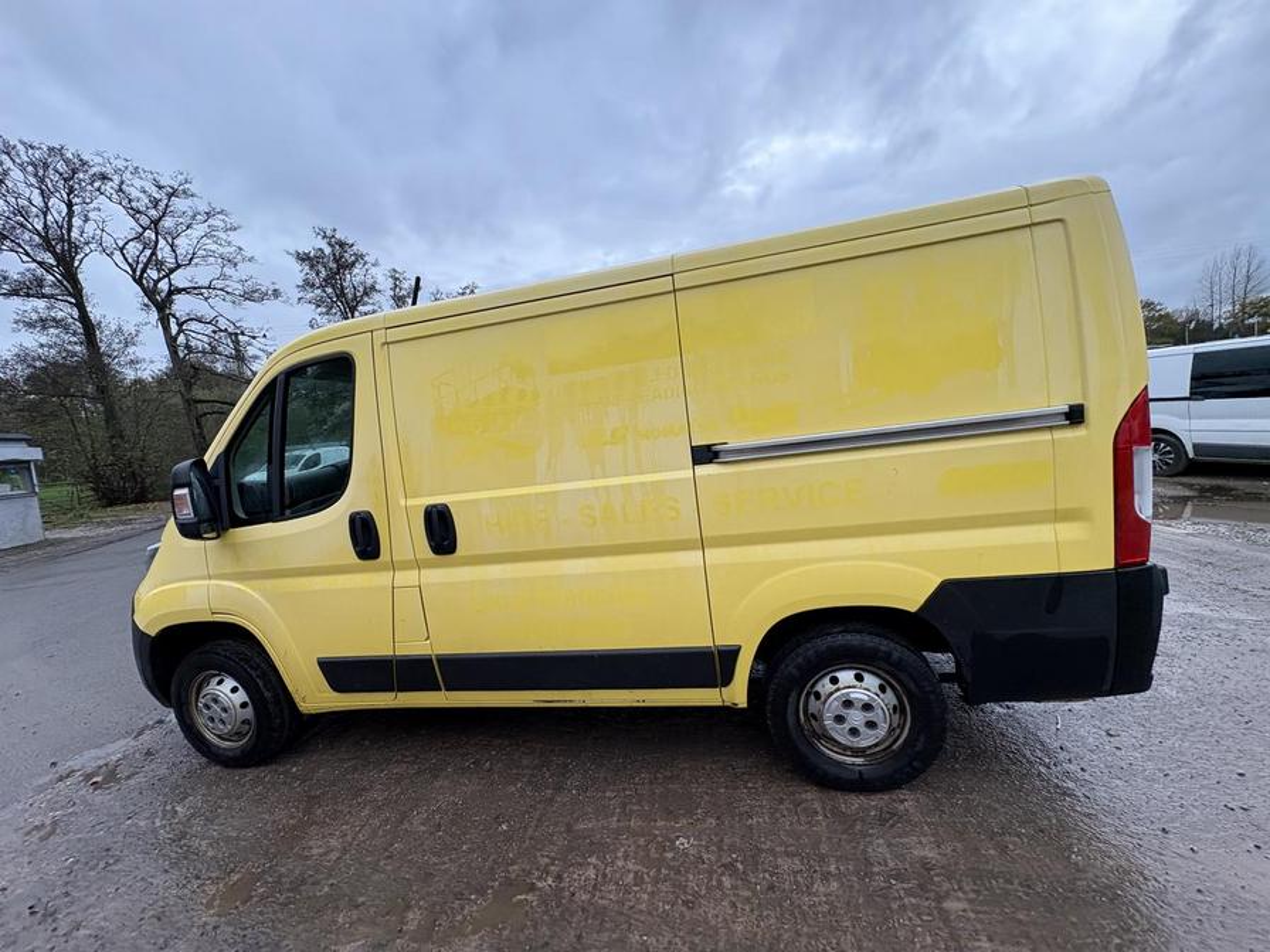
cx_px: 635
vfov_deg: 85.7
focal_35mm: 14
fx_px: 514
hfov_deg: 102.1
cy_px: 476
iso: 40
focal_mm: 2.22
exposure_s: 1/271
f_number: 2.2
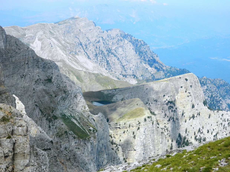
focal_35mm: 70
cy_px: 86
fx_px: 465
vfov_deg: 21.0
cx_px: 115
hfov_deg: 27.8
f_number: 4
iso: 80
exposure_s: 1/800
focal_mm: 12.6
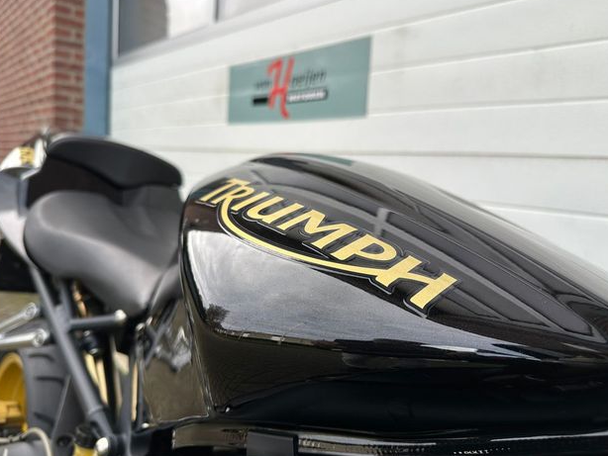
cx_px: 304
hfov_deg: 69.4
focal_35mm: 25
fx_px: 439
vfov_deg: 54.9
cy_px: 230
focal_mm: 6.86
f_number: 1.78
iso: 80
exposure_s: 1/729
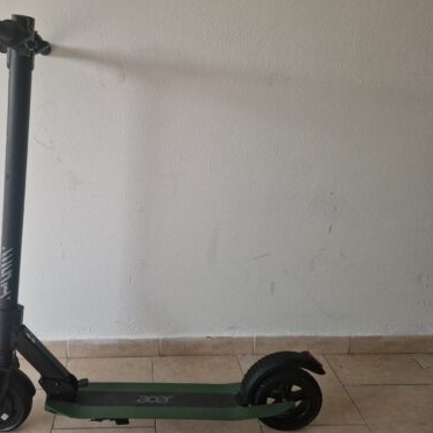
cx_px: 136
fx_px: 396
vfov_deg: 57.3
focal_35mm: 28
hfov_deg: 55.8
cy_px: 210
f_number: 1.8
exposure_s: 1/100
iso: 50
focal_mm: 5.4
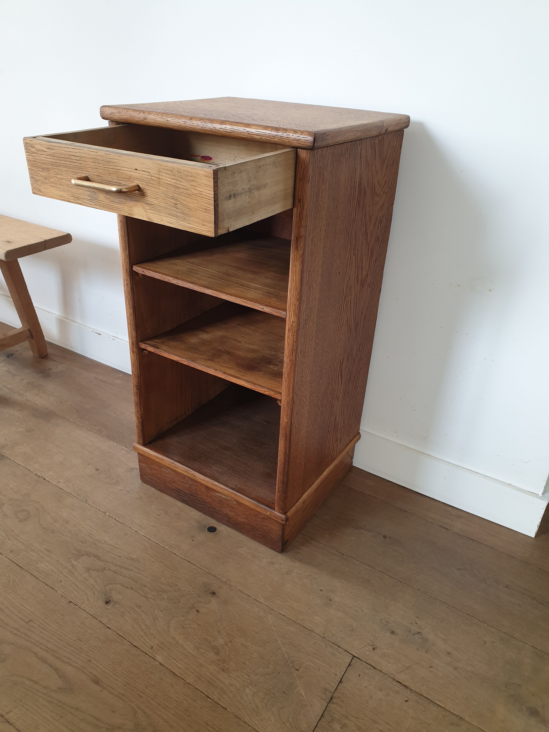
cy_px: 366
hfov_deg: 53.1
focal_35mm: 26
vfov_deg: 67.3
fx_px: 550
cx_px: 274
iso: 160
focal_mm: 4.3
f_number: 2.4
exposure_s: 1/50
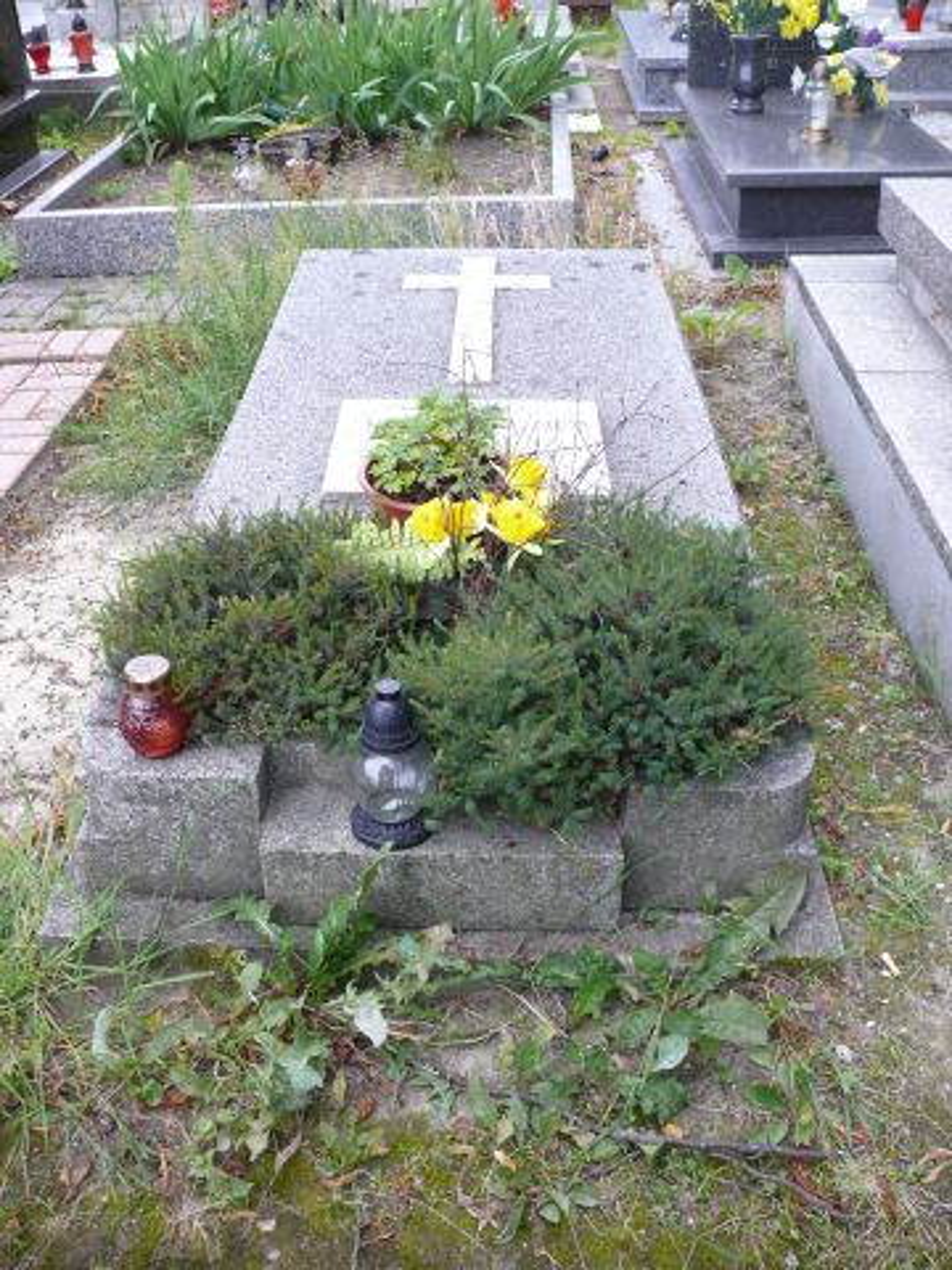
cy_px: 635
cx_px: 476
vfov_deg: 52.6
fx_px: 1283
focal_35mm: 35
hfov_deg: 40.7
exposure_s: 1/100
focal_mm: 7.4
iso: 100
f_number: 2.8
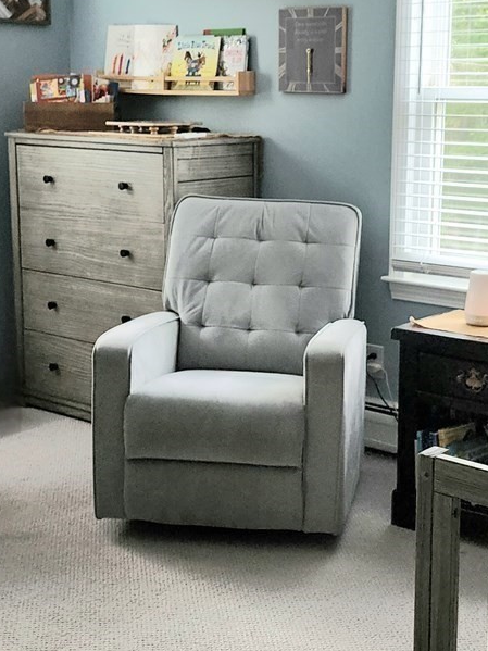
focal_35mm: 59
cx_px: 301
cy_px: 275
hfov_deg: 24.7
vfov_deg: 32.6
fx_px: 1109
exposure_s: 1/120
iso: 200
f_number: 1.8
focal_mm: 6.4
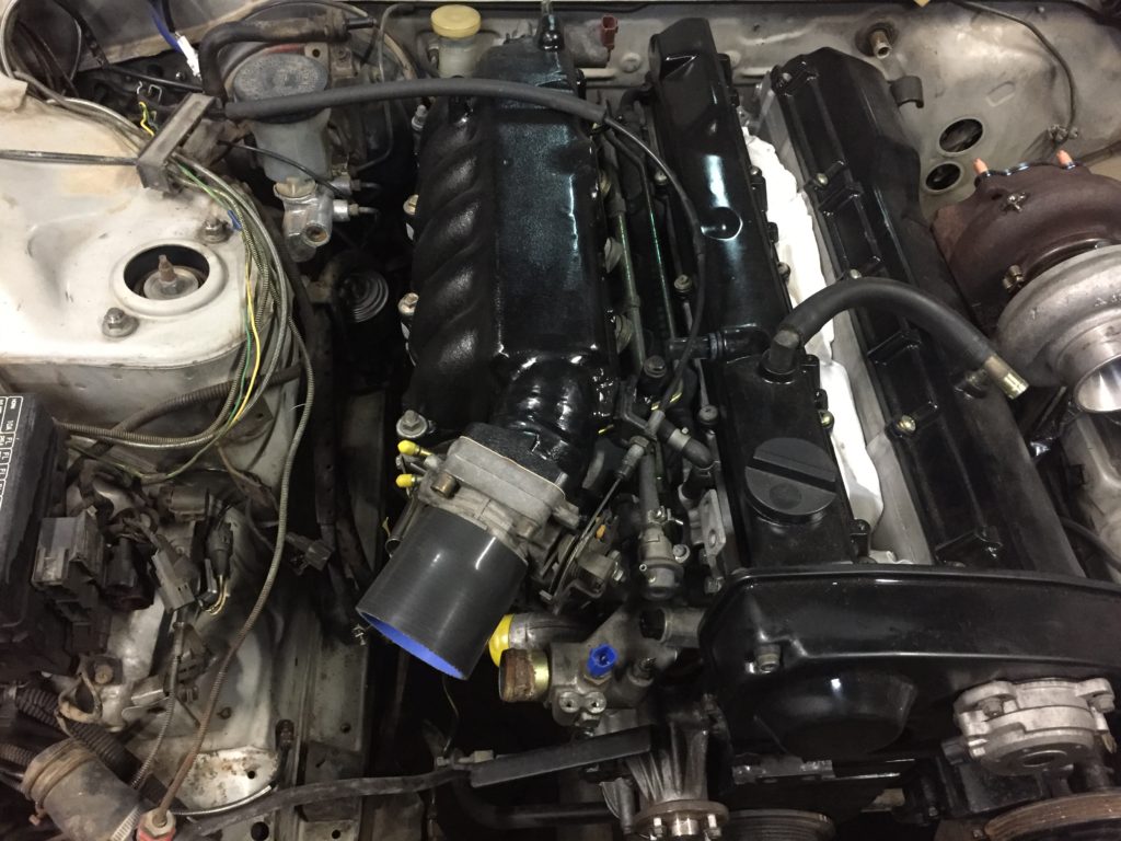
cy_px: 420
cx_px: 560
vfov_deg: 48.2
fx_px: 939
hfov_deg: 61.7
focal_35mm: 29
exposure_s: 1/15
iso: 320
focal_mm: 4.15
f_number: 2.2
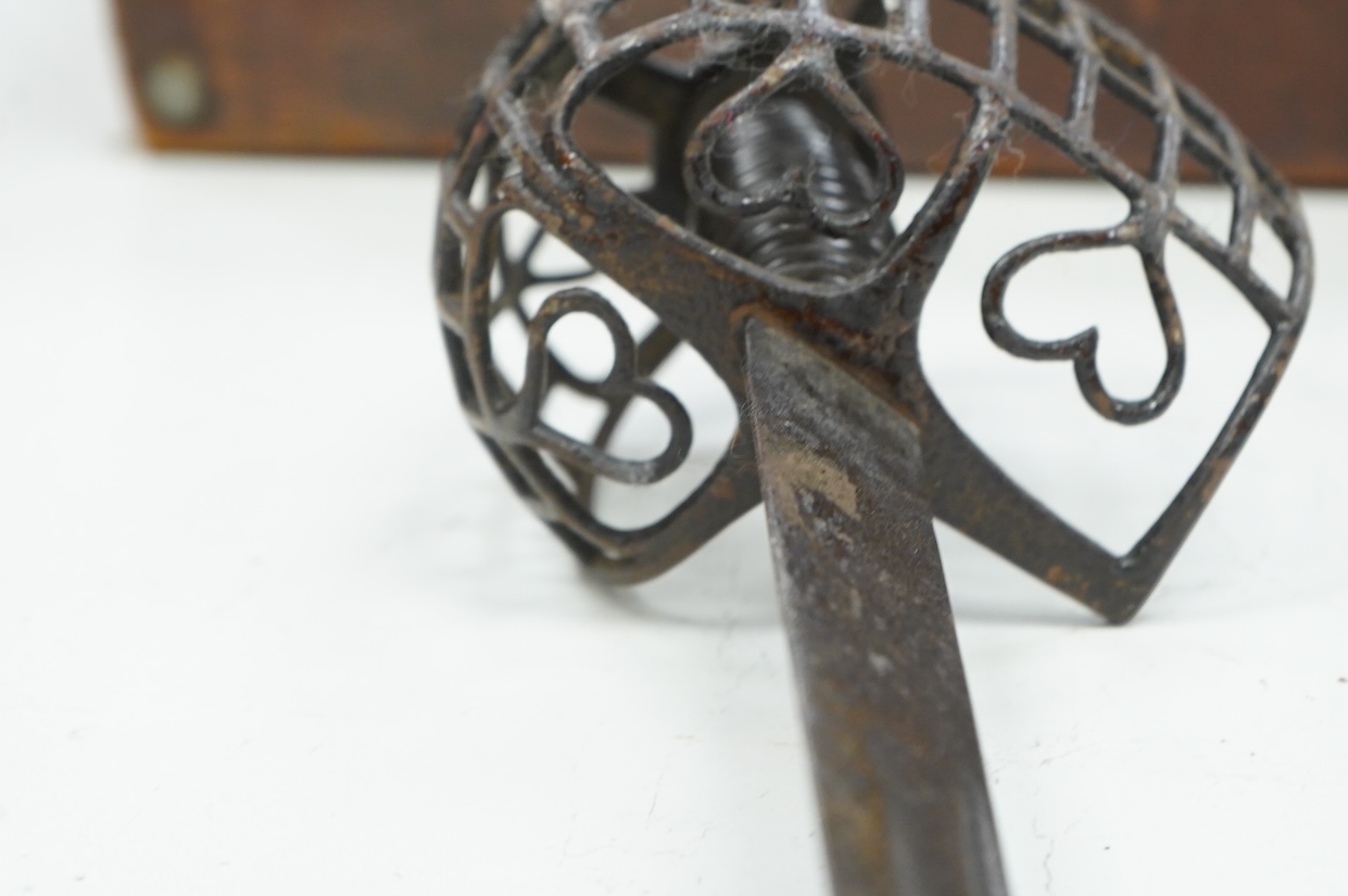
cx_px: 776
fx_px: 3629
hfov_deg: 21.0
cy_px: 281
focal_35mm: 97
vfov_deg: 14.0
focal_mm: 70
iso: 2500
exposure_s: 1/125
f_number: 6.3
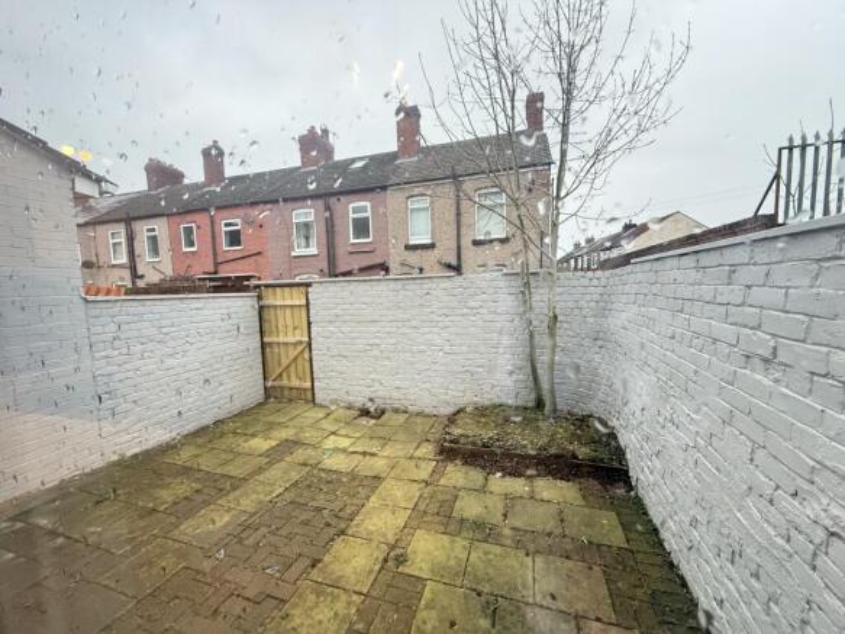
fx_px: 342
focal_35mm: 14
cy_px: 317
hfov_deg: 102.1
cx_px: 422
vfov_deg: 85.7
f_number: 2.2
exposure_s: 1/100
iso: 320
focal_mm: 2.22
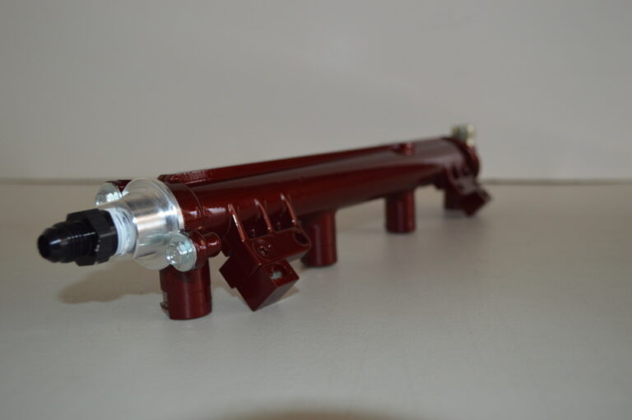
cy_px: 210
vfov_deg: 36.8
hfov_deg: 53.2
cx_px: 316
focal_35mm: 36
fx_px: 632
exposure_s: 1/60
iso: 400
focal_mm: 24
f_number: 4
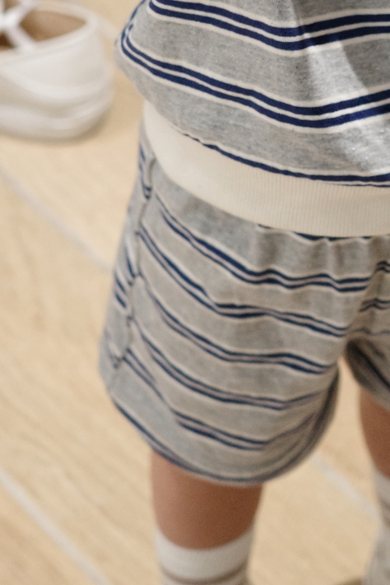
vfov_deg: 14.8
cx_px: 420
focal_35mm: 135
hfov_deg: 10.1
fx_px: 2194
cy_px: -62
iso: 1250
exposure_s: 1/40
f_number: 2.8
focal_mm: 26
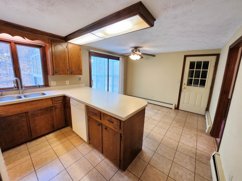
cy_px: 90
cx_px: 121
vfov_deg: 89.9
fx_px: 91
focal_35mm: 13
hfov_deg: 106.2
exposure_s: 1/30
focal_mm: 1.7
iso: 400
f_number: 2.2
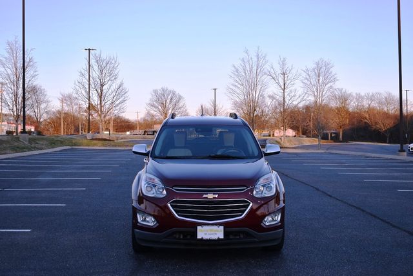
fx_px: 602
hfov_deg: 37.8
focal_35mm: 52
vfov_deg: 25.8
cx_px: 206
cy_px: 138
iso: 280
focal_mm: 35
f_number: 5.6
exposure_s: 1/250
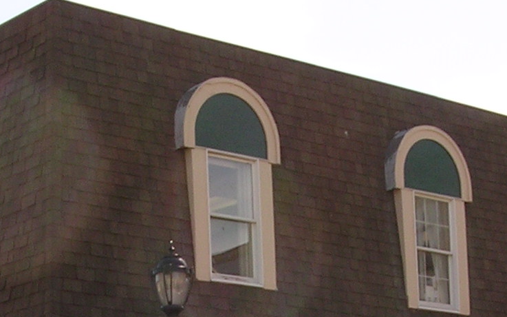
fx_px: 1547
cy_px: 412
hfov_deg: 18.6
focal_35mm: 112
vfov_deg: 11.4
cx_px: 226
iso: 100
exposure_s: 1/183
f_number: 5.6
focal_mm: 5.8
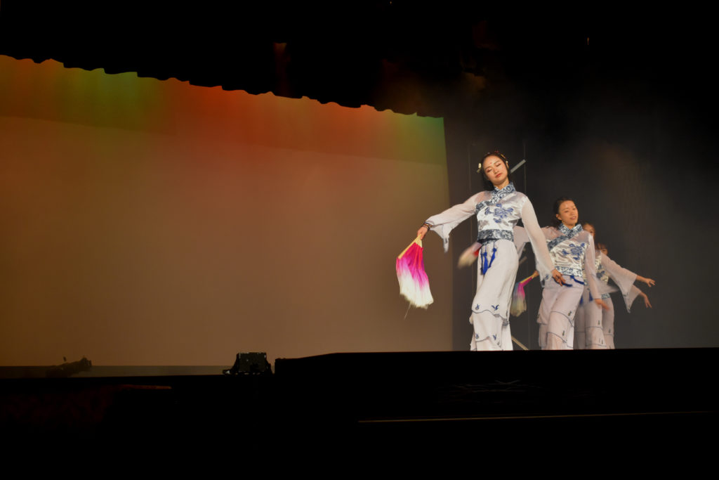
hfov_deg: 33.4
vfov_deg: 22.6
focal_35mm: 60
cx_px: 360
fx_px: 1198
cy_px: 240
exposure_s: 1/60
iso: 900
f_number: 4.8
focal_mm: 40
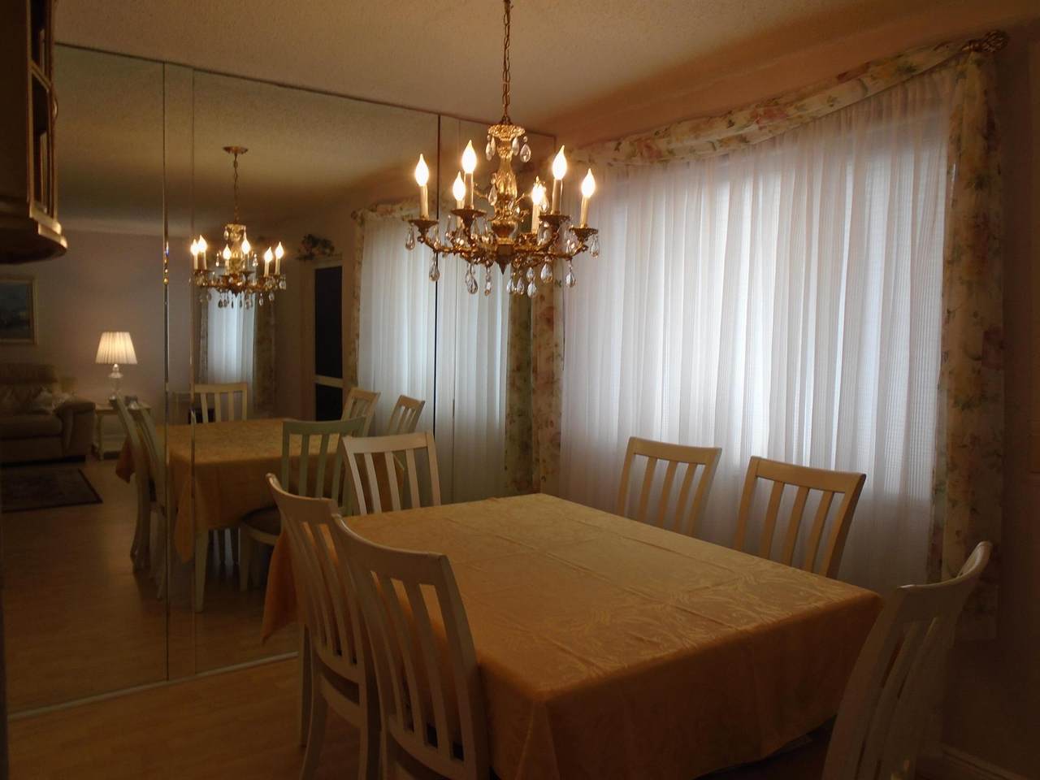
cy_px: 390
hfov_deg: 67.3
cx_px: 520
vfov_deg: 53.1
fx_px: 781
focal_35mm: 26
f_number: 3.2
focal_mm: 4.6
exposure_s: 1/30
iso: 100
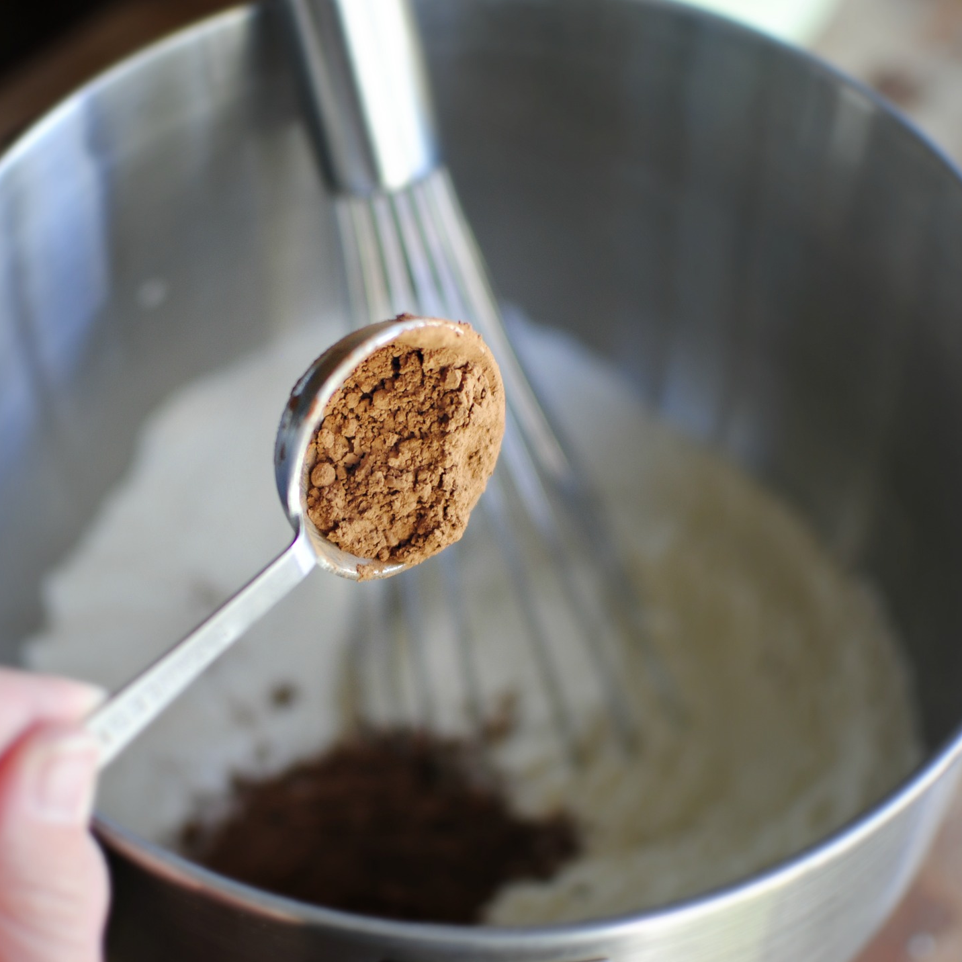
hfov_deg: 25.5
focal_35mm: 68
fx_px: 2127
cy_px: 477
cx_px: 399
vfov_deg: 25.5
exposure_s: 1/80
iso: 200
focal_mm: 35
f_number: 1.8
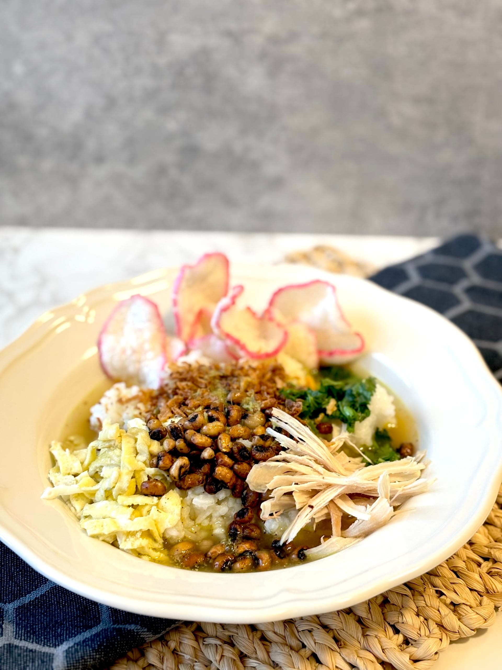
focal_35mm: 52
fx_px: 1005
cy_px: 335
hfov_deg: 28.0
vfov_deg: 36.8
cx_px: 251
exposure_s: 1/33
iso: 160
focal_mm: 5.96
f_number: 1.6
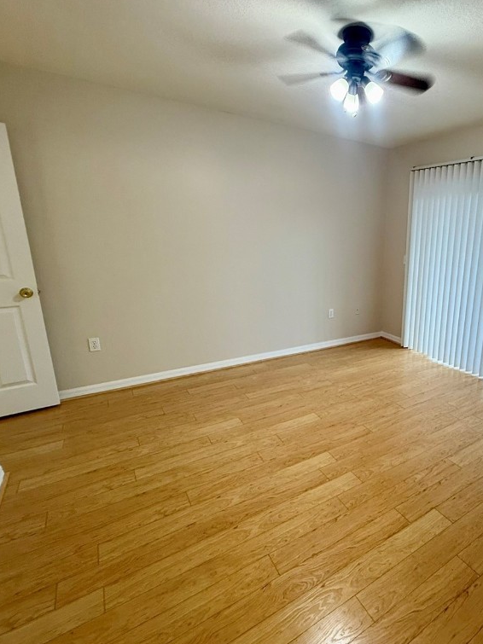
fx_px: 354
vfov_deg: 84.7
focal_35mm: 19
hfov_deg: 64.3
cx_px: 366
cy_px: 322
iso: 200
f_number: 2.2
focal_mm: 2.22
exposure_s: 1/60
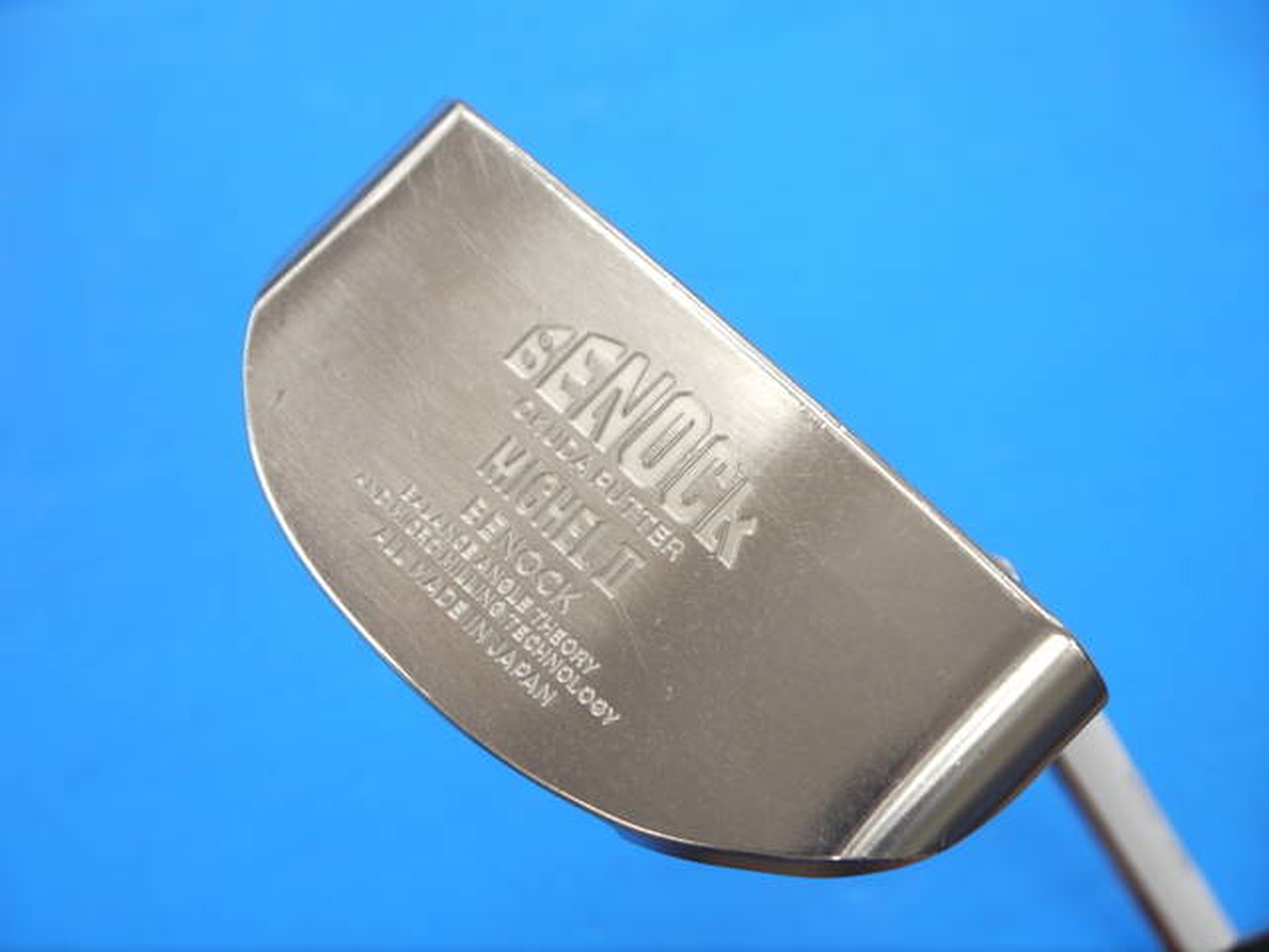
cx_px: 634
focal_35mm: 78
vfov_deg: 18.9
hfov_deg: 25.0
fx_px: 2859
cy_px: 476
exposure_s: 1/80
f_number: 5.5
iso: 500
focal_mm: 39
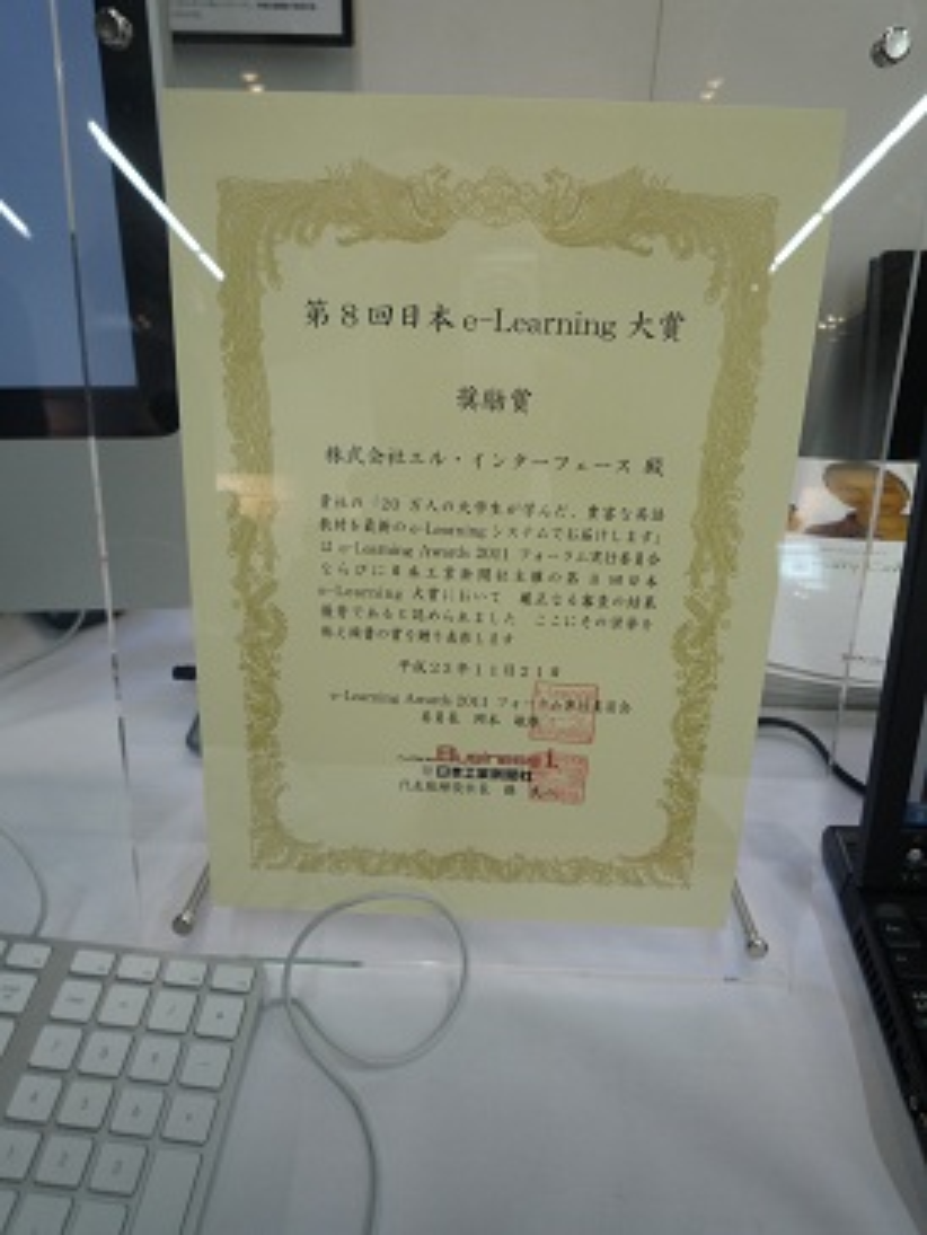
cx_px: 464
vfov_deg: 69.4
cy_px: 618
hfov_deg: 54.9
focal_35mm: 25
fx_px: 892
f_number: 2.8
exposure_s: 1/30
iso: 100
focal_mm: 4.4
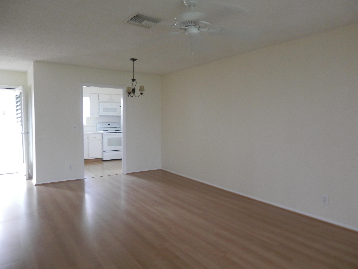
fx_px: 259
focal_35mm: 25
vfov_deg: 54.9
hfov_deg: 69.4
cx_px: 179
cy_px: 134
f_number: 3
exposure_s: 1/20
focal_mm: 4.5
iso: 200
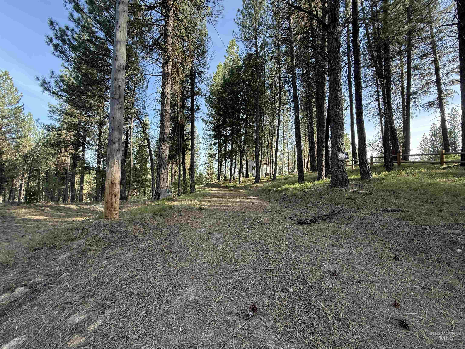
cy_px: 174
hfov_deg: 102.1
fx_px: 188
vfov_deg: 85.7
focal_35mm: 14
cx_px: 232
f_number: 2.2
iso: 64
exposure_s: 1/202
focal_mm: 2.22
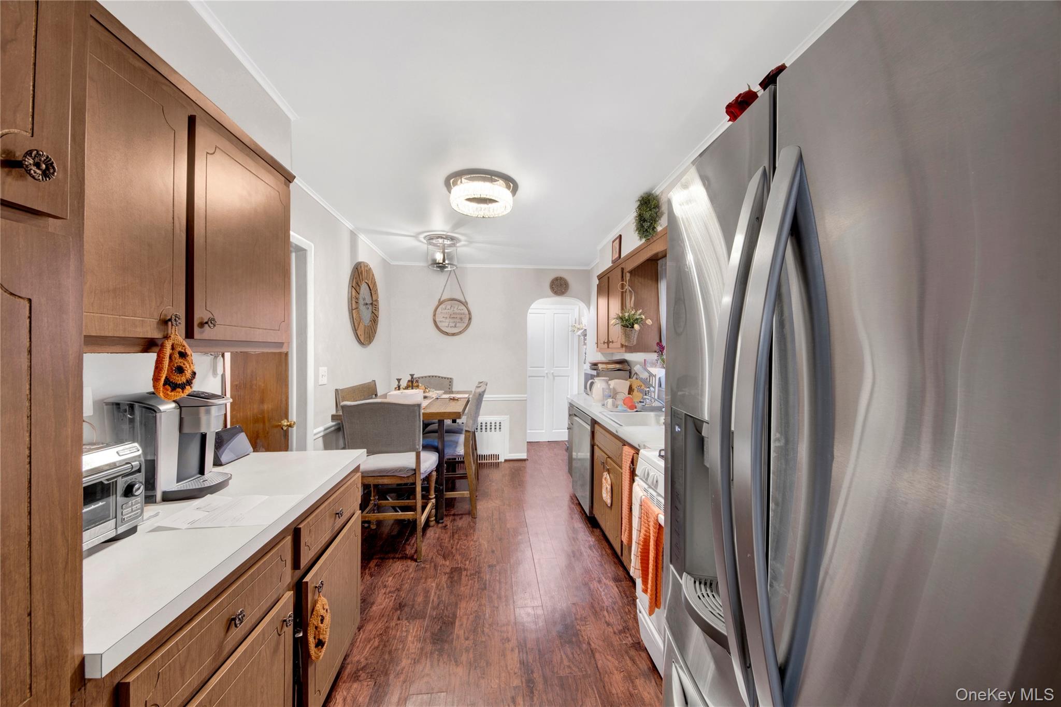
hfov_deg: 112.6
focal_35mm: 12
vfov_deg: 90.0
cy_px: 354
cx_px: 530
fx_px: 354
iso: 100
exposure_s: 1
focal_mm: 8
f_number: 8
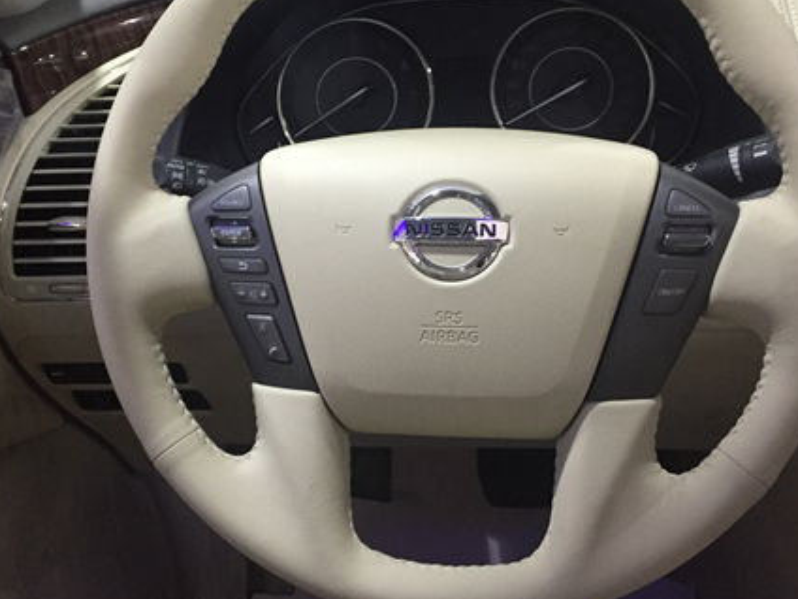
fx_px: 945
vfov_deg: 35.0
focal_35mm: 41
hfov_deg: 45.8
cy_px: 237
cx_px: 395
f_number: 2.2
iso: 250
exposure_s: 1/20
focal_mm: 4.15
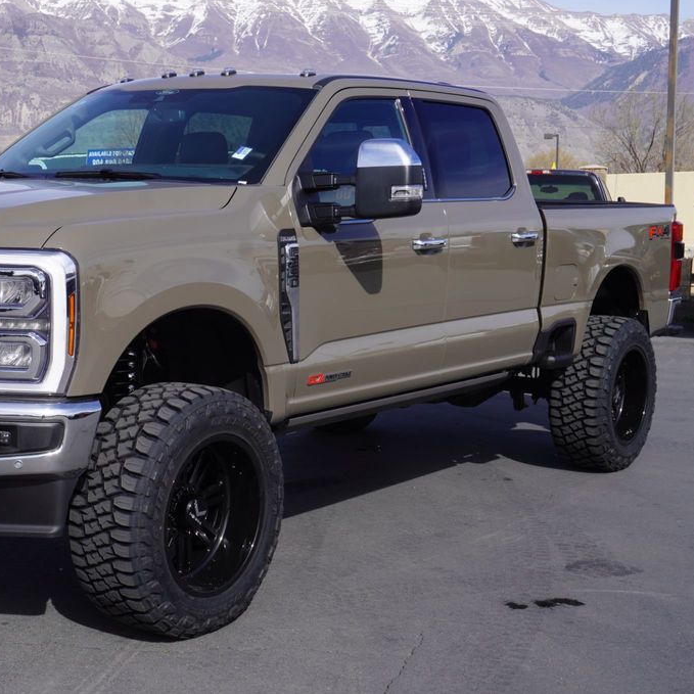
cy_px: 345
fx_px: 1353
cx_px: 202
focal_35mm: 60
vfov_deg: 28.8
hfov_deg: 28.5
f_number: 11
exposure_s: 1/160
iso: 100
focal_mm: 31
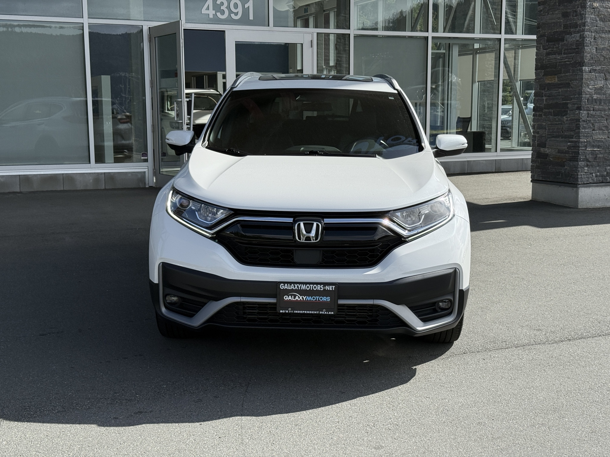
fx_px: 846
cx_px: 305
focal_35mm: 48
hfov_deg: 39.7
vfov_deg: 30.3
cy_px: 228
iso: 80
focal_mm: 6.76
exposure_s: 1/4329
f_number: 1.78
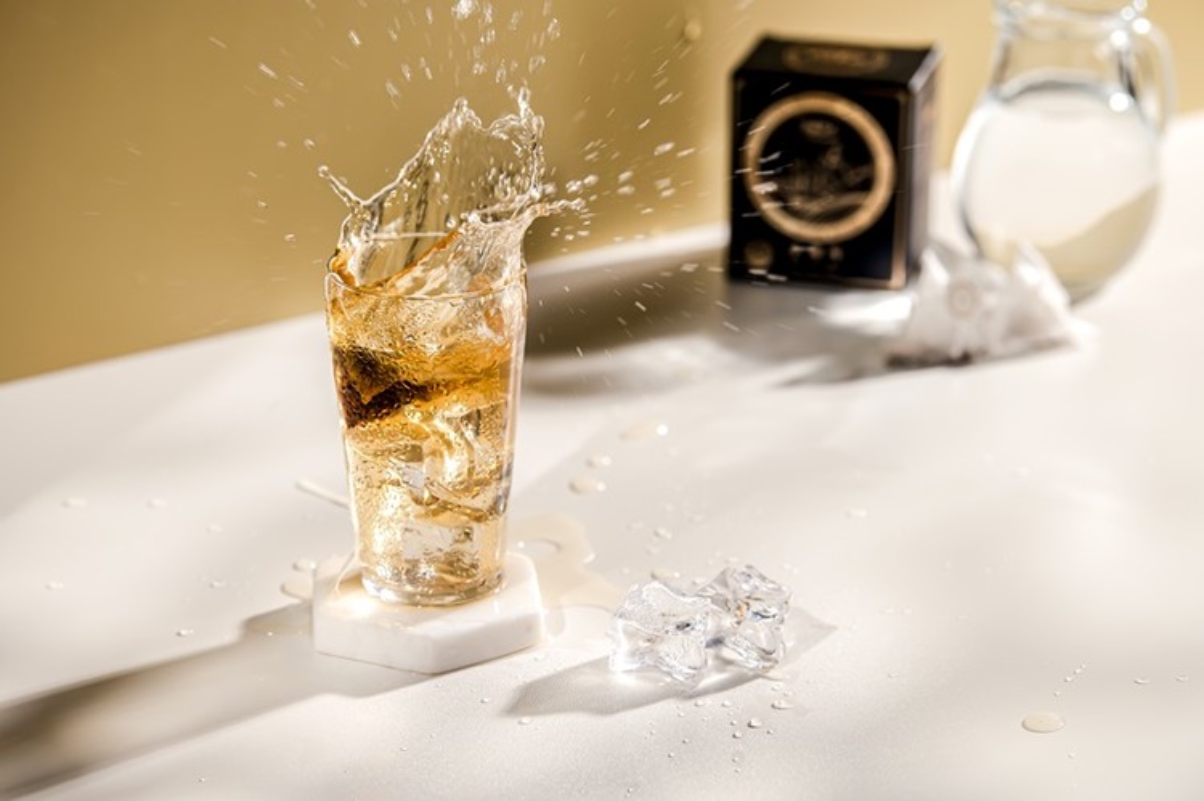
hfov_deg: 16.8
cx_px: 602
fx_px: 4077
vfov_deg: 11.2
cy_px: 400
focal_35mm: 122
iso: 200
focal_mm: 122
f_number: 4.5
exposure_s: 1/250
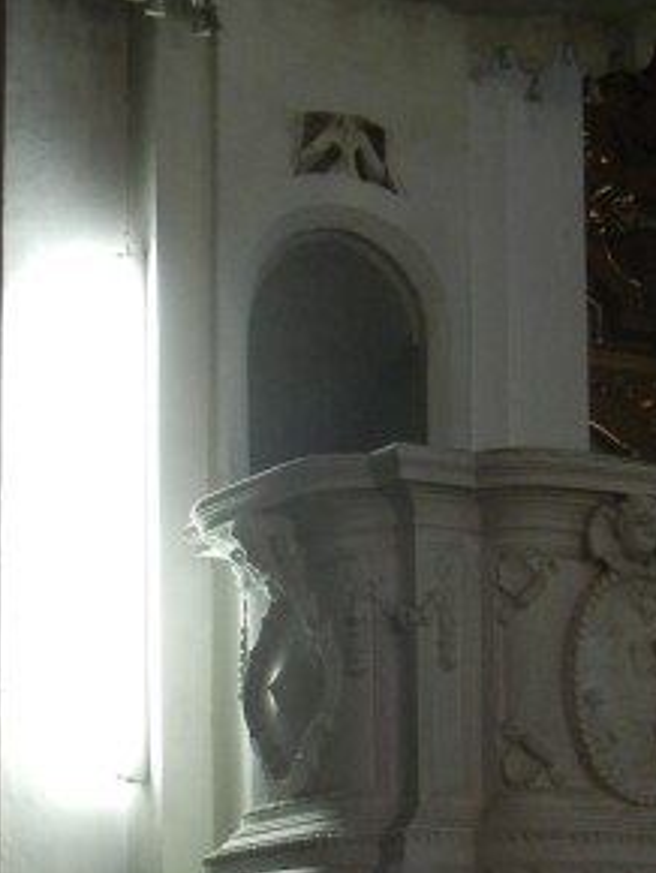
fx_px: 3002
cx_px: 430
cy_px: 668
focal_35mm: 119
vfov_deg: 16.4
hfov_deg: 12.5
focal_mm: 8.1
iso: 400
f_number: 3.8
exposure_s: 1/19.3
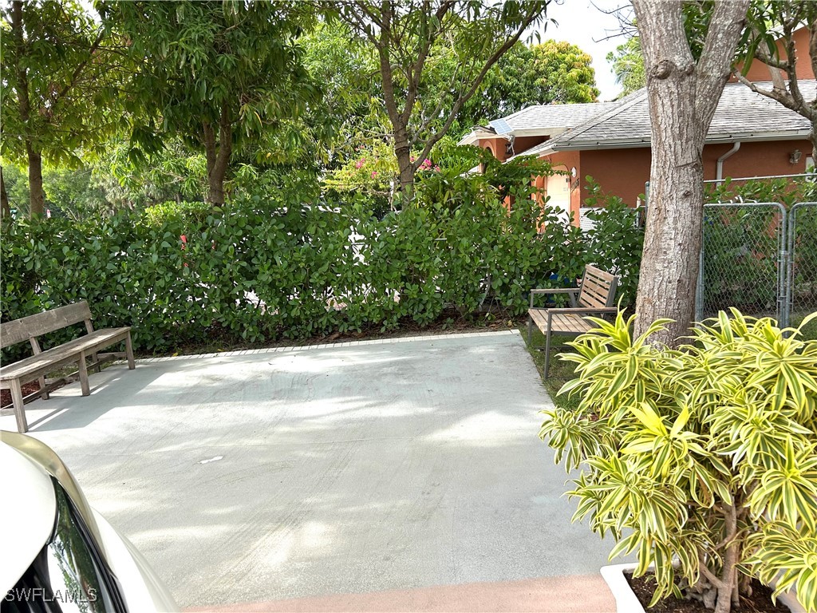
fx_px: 614
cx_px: 408
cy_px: 306
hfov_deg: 67.3
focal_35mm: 26
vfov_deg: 53.1
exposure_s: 1/1196
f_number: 1.5
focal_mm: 5.7
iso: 50
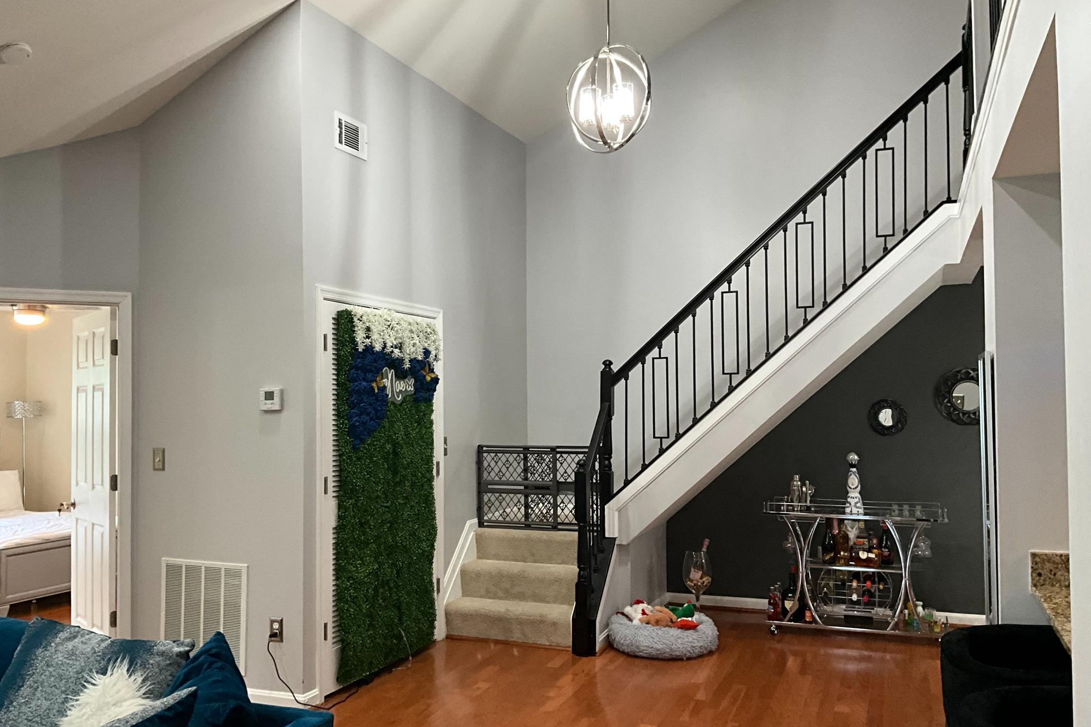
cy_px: 371
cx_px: 553
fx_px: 939
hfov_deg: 60.3
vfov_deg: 42.3
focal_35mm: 31
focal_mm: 3
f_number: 1.8
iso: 125
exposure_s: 1/60
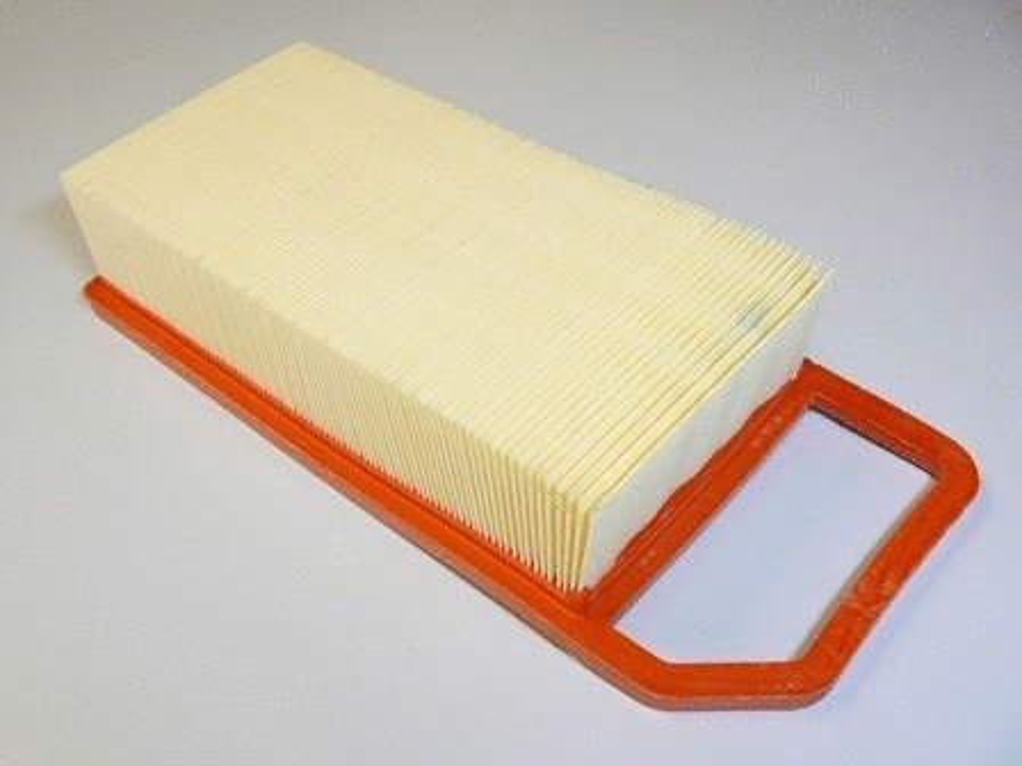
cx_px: 511
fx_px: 1063
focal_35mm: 36
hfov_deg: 51.4
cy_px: 383
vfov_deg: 39.7
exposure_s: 1/40
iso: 80
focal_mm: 6
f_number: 2.8
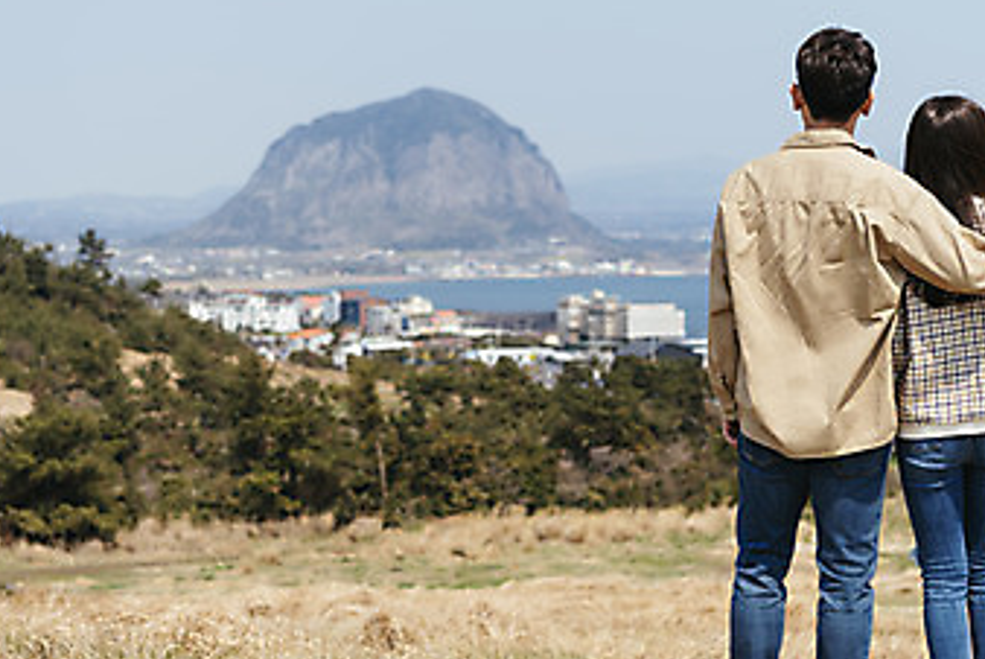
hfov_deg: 25.9
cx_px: 576
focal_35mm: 78
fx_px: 2136
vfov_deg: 17.5
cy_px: 286
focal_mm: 44
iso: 100
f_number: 2.8
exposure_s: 1/2500
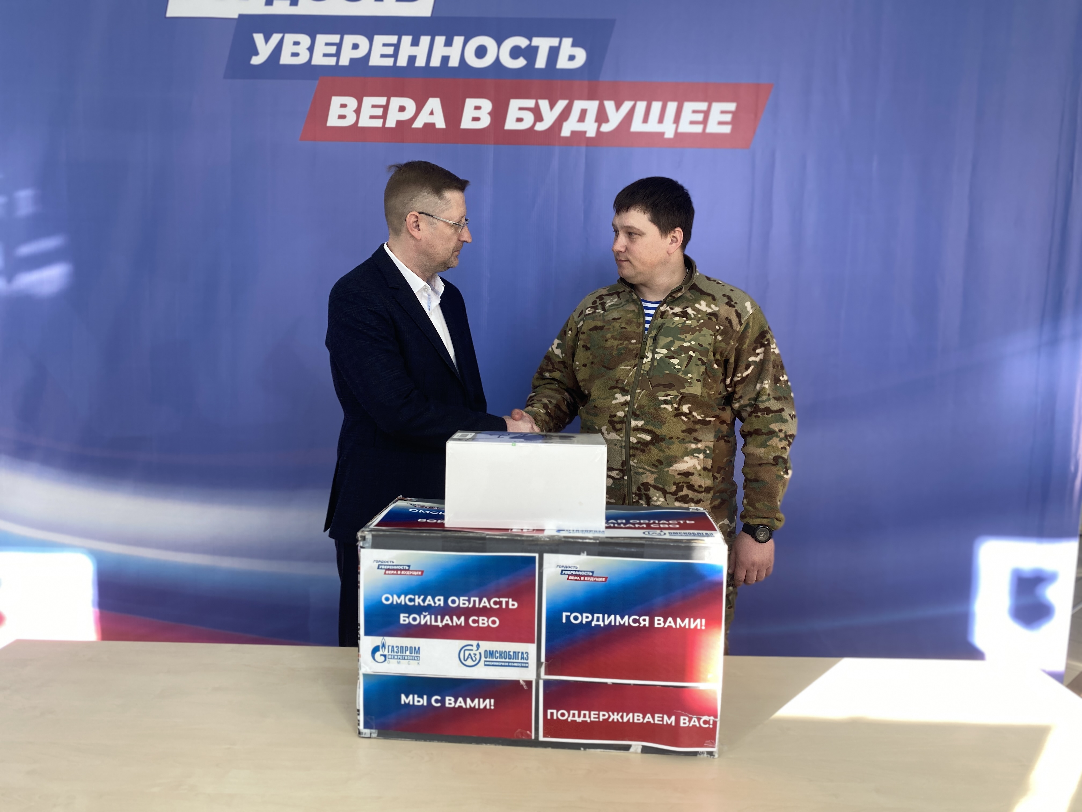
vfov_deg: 53.1
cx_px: 541
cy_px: 406
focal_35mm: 26
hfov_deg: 67.3
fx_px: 813
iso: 40
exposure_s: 1/100
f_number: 1.8
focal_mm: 4.25
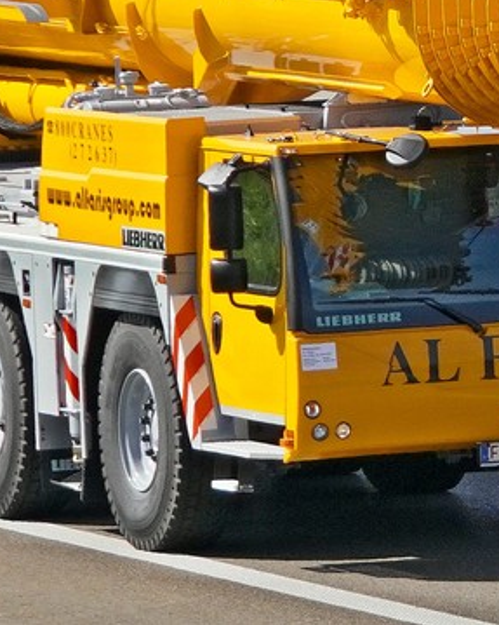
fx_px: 4302
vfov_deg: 8.3
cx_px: 190
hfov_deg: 6.6
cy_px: 164
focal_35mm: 233
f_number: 6.3
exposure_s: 1/3200
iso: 800
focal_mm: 74.3
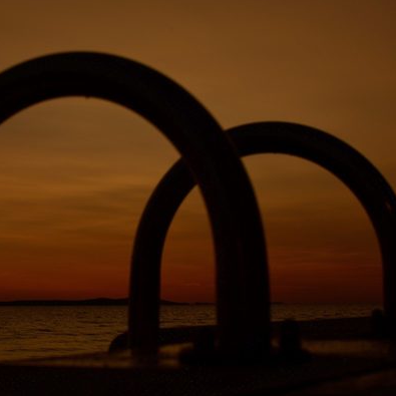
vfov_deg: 25.5
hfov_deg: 25.3
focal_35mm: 68
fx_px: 875
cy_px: 197
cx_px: 121
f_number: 8
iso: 100
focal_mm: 35
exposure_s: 1/250
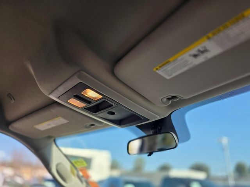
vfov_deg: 58.9
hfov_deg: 73.9
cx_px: 125
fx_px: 166
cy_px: 94
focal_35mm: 23
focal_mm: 6.3
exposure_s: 1/2234
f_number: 1.7
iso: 80
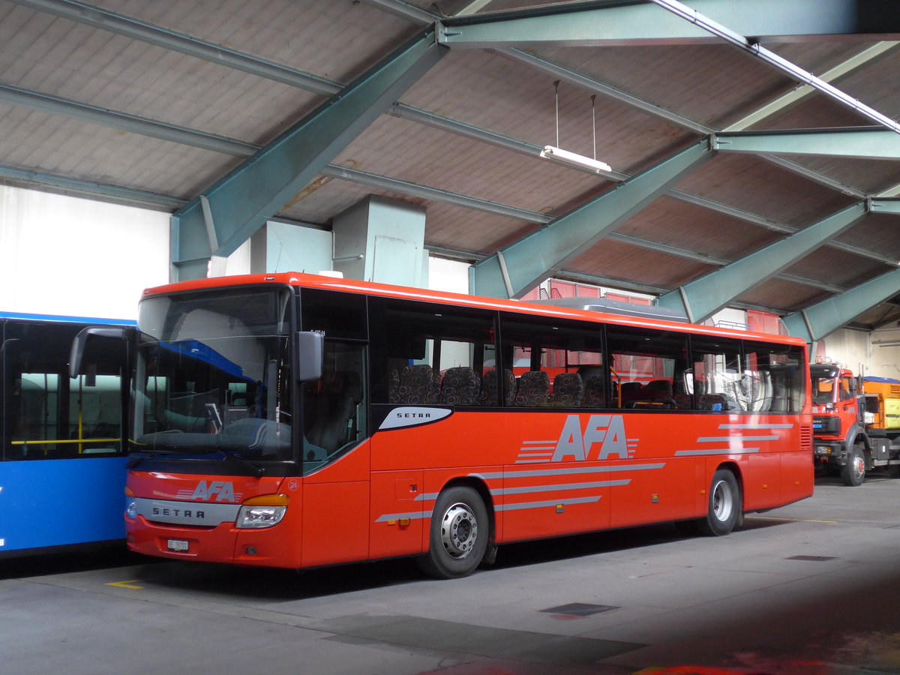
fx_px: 1196
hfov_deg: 41.2
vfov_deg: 31.5
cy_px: 338
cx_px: 450
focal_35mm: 46
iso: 400
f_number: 3
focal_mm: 9.5
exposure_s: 1/40
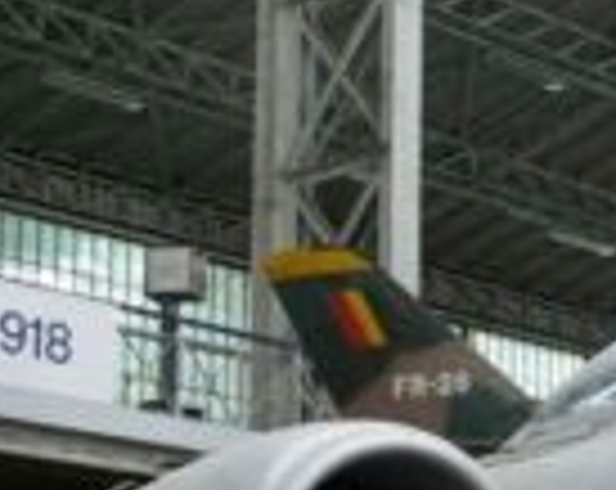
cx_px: 949
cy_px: 416
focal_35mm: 125
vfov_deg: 12.2
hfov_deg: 14.3
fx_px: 2274
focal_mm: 7.4
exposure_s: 1/100
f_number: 3.2
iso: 100
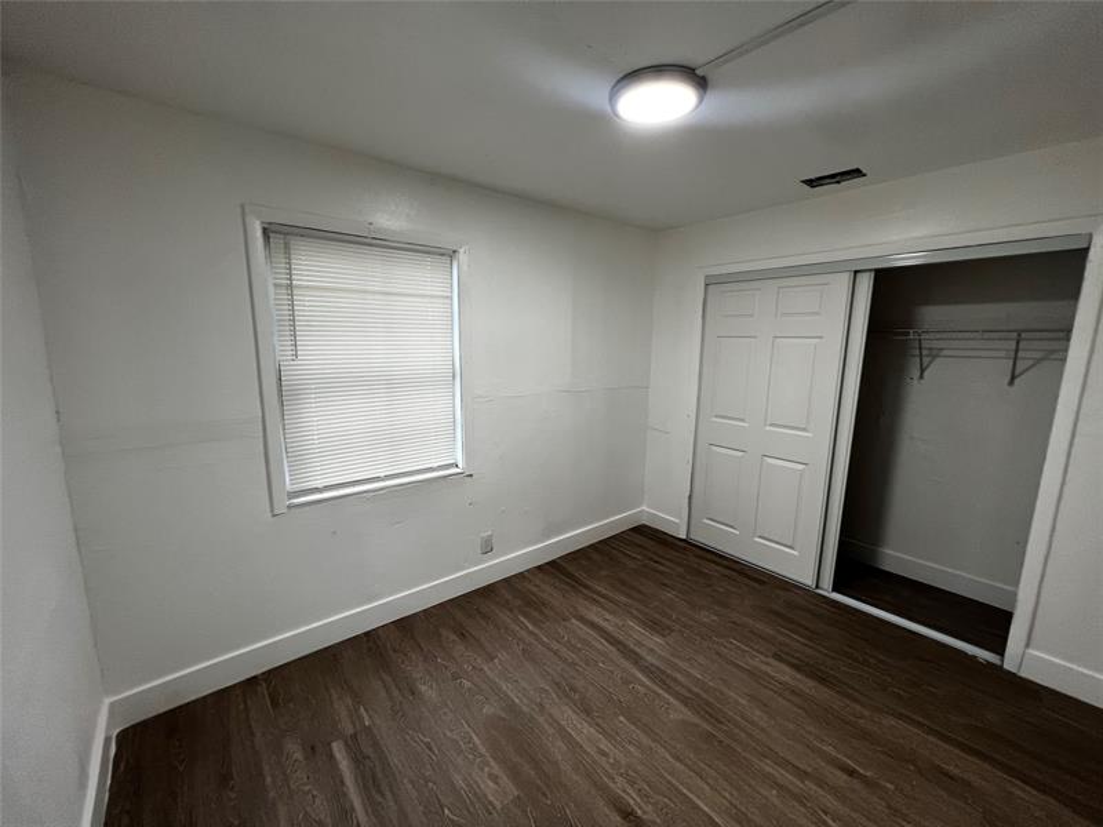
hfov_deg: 106.2
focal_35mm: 13
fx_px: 414
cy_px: 414
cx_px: 552
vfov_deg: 89.9
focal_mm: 1.57
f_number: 1.8
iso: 200
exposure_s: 1/120
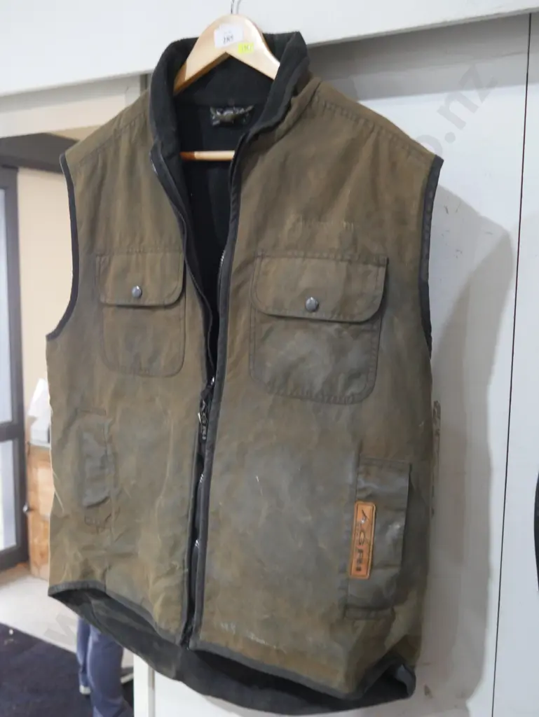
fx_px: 664
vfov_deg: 56.8
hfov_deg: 44.2
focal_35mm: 32
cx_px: 270
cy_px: 358
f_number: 3.6
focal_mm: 16
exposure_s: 1/60
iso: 2000
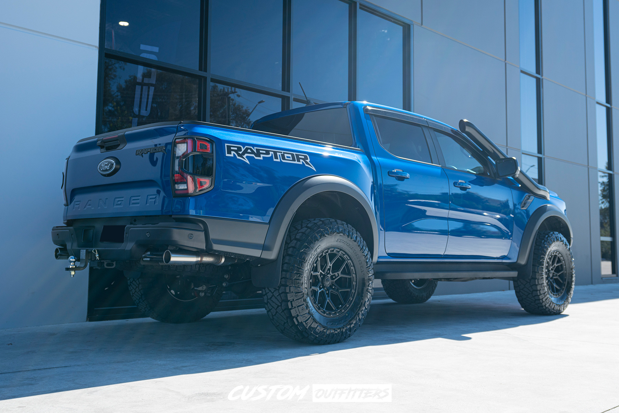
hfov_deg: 61.9
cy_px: 206
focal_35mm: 30
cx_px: 310
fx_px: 516
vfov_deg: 43.6
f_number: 4
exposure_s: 1/160
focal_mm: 30
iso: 100
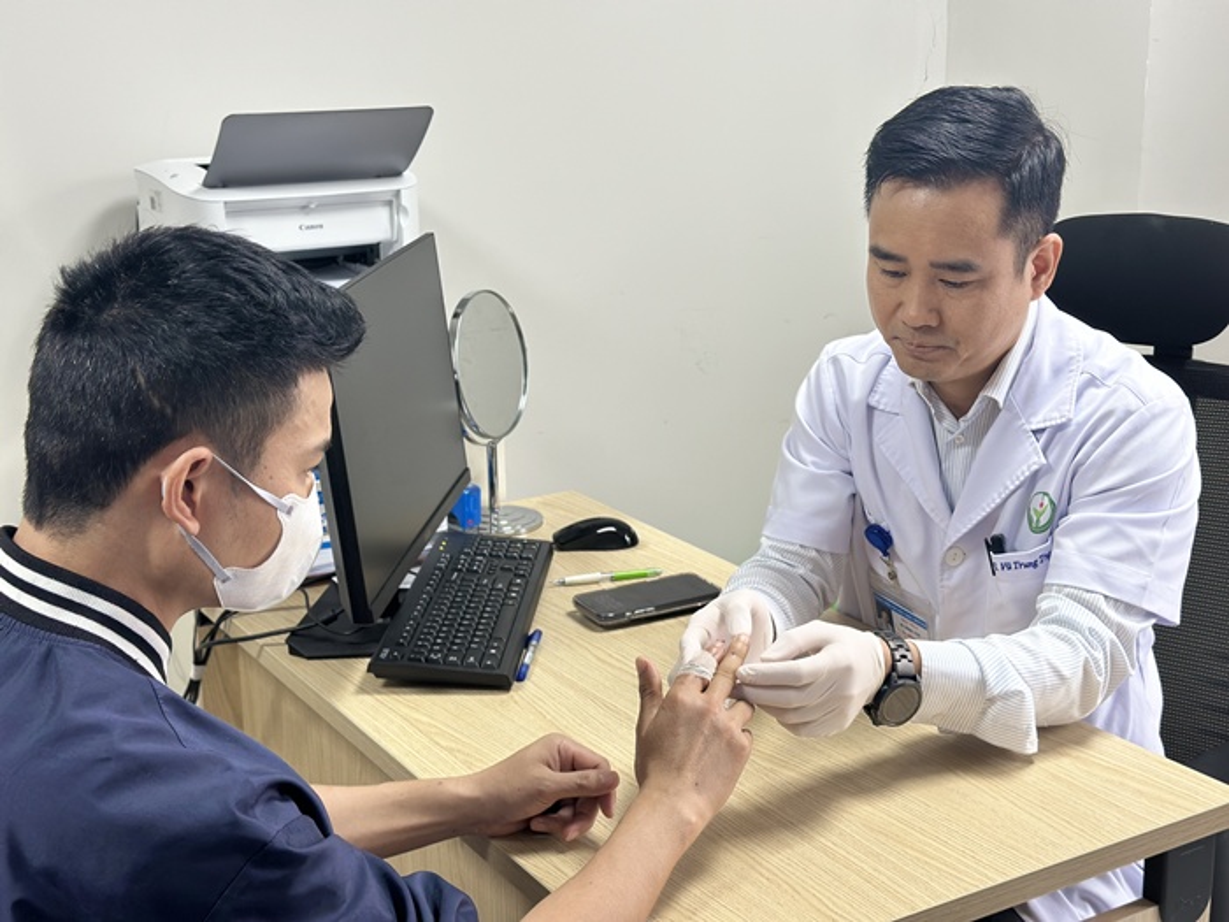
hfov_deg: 39.7
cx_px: 614
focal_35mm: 48
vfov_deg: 30.3
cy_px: 461
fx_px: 1704
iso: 100
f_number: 1.78
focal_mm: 6.86
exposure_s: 1/100
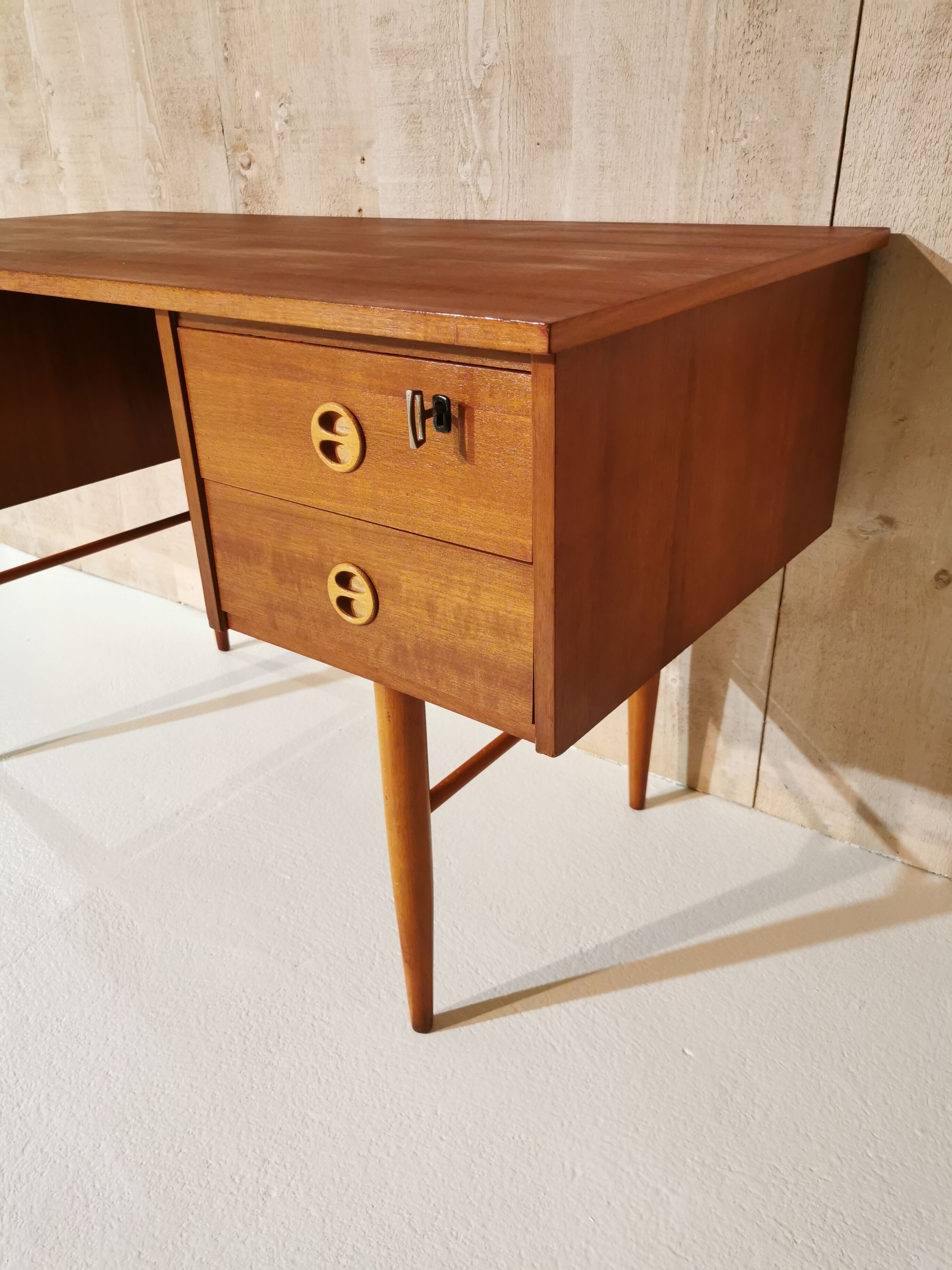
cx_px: 476
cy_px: 635
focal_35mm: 27
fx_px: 990
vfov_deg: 65.3
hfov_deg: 51.4
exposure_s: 1/50
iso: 320
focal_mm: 5.58
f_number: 1.8
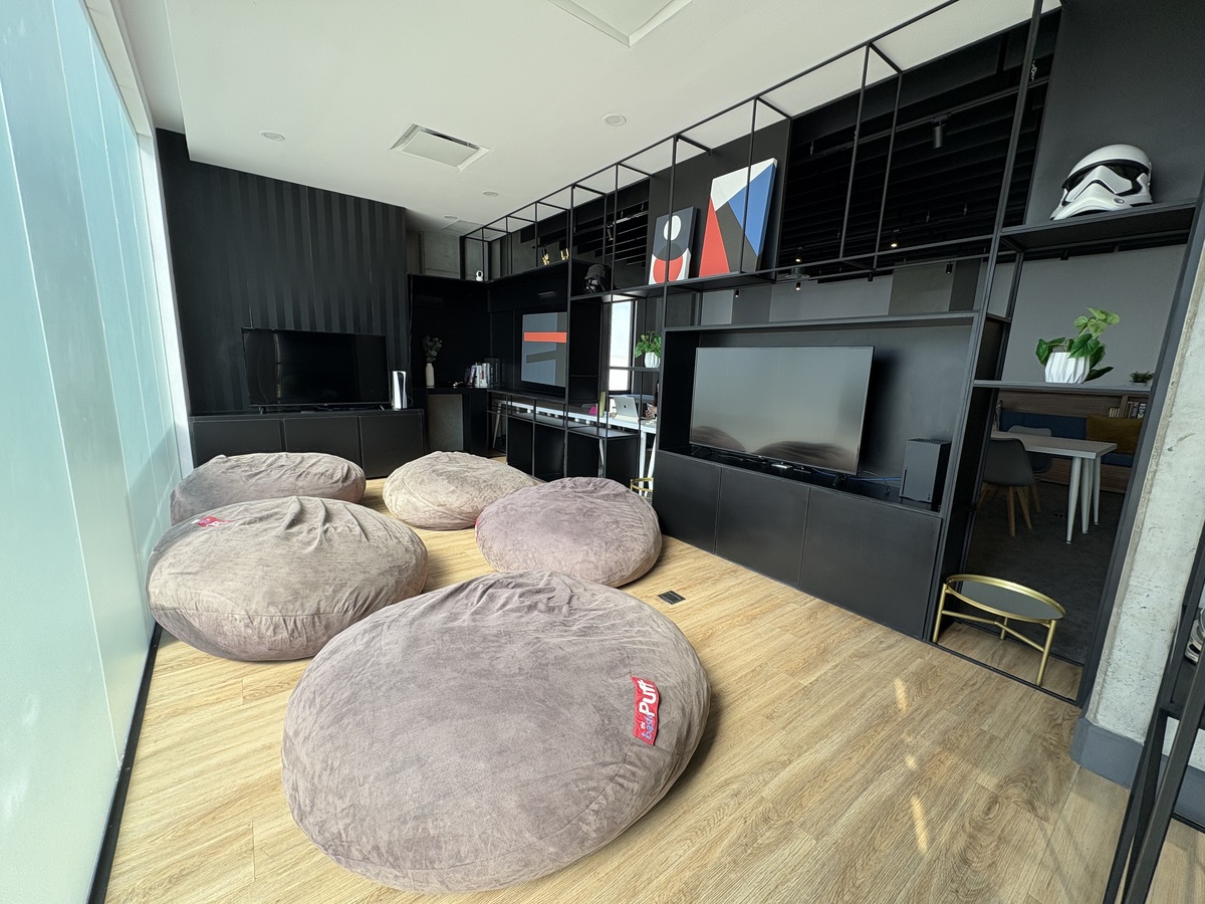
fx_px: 487
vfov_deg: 85.7
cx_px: 602
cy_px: 452
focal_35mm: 14
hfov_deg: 102.1
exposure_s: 1/226
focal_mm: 2.22
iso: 40
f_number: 2.2
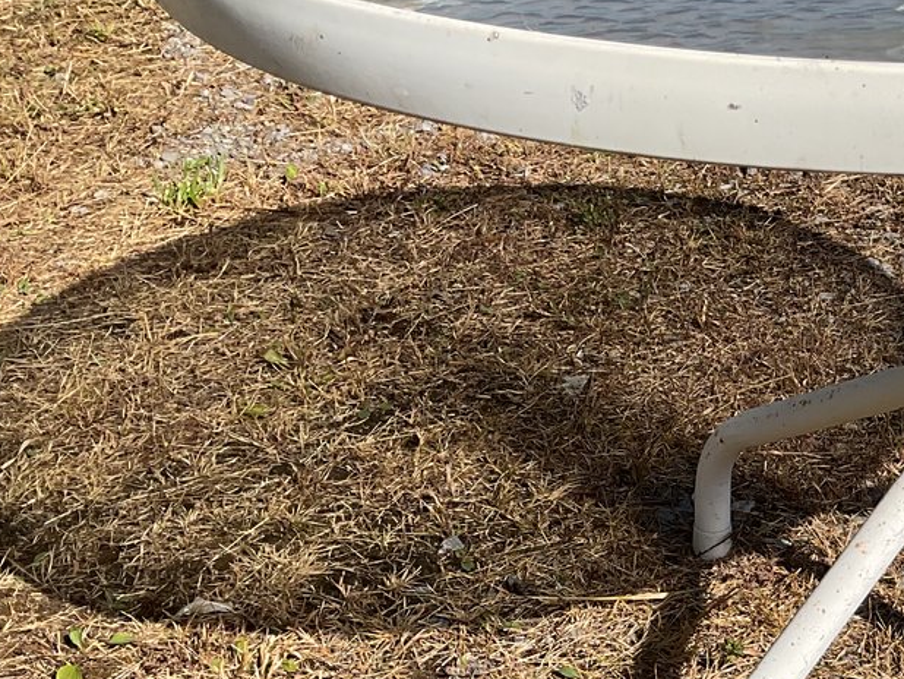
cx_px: 1061
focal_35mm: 71
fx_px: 1855
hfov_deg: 24.9
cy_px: 732
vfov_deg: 19.9
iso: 16
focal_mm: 3
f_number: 1.8
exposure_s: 1/2058
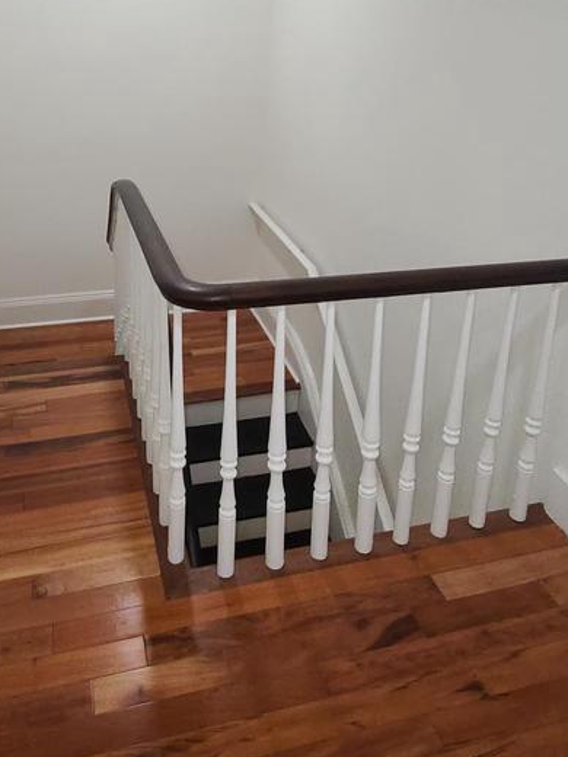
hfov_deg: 50.7
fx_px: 591
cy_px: 207
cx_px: 207
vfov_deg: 62.3
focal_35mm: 27
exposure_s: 1/60
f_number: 2.2
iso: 320
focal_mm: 2.2
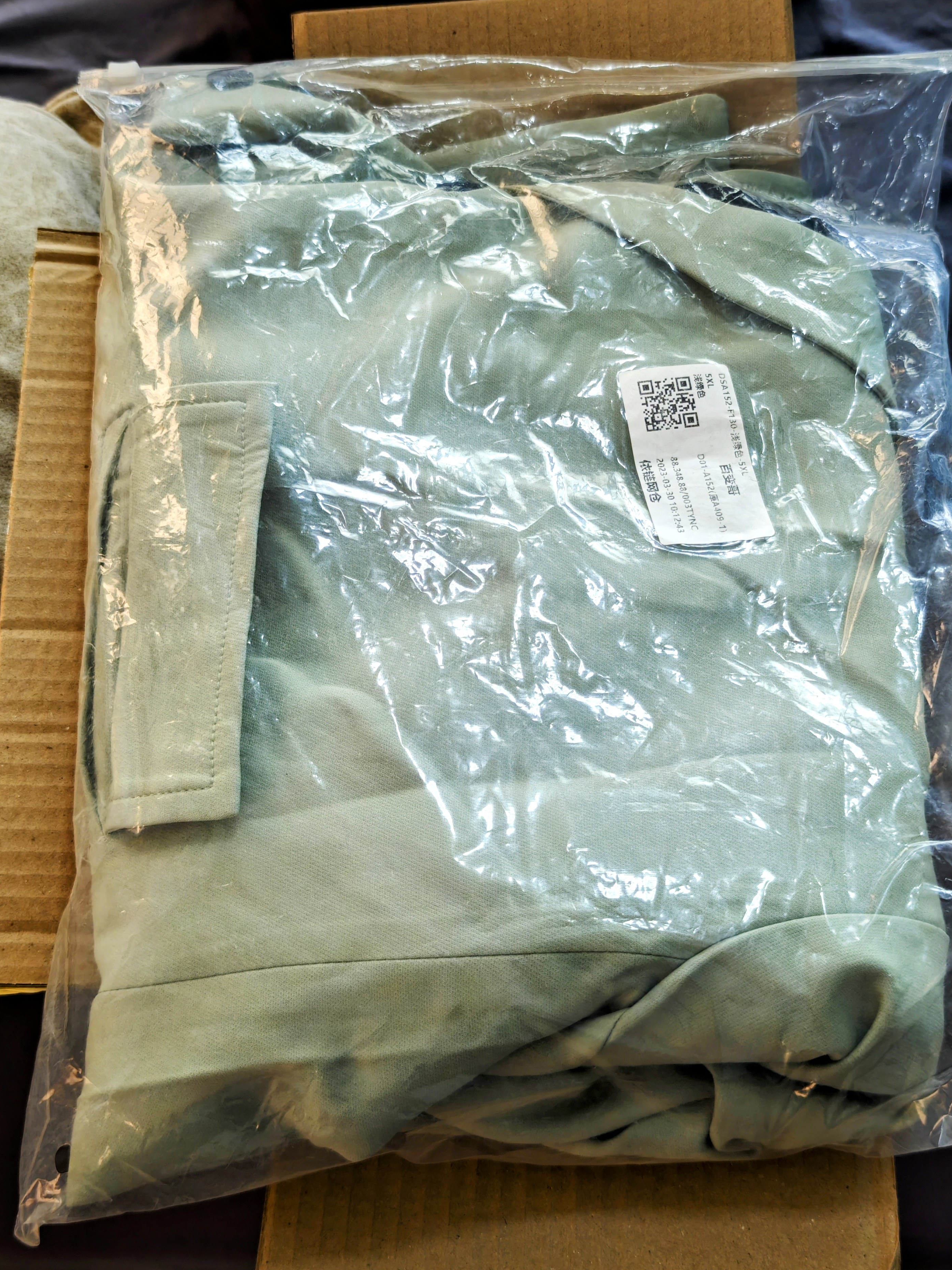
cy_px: 617
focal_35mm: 45
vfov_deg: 42.1
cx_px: 510
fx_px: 1650
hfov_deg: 32.2
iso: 376
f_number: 1.63
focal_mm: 8.72
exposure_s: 1/100
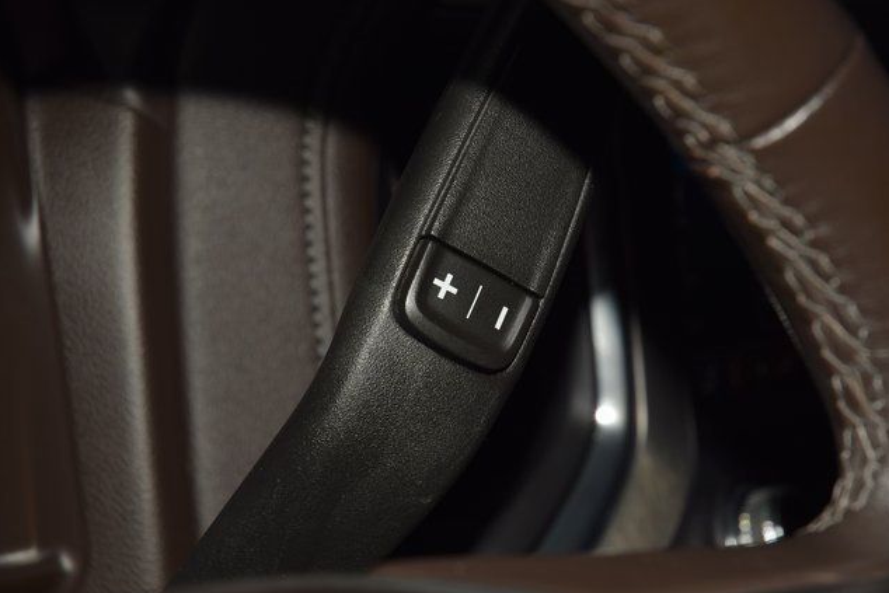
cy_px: 298
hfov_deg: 19.3
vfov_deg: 12.9
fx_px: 2618
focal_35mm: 106
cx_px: 446
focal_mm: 70
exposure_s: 1/125
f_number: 8
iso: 100
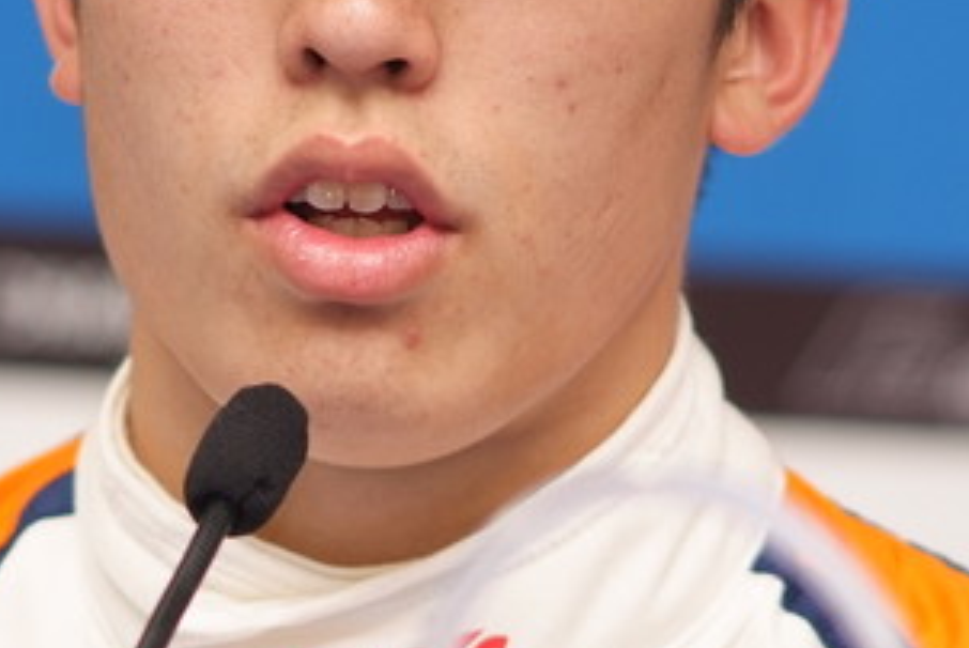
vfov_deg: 2.1
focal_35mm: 643
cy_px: 183
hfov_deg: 3.2
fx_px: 17324
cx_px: 356
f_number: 2.8
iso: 400
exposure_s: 1/250
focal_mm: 180
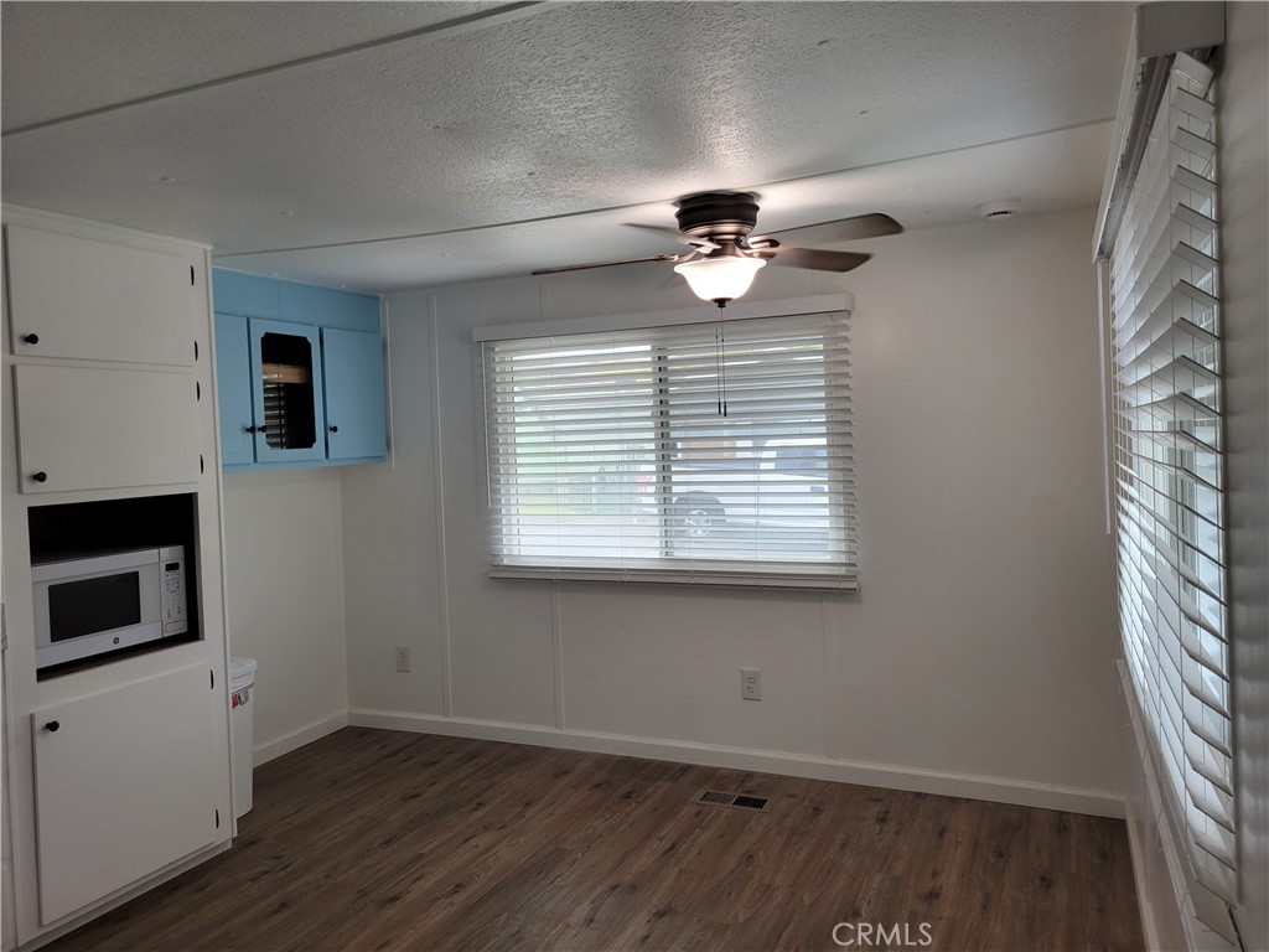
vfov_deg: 53.1
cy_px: 476
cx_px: 634
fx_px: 953
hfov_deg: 67.3
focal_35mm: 26
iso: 64
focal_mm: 5.4
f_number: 1.8
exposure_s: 1/120
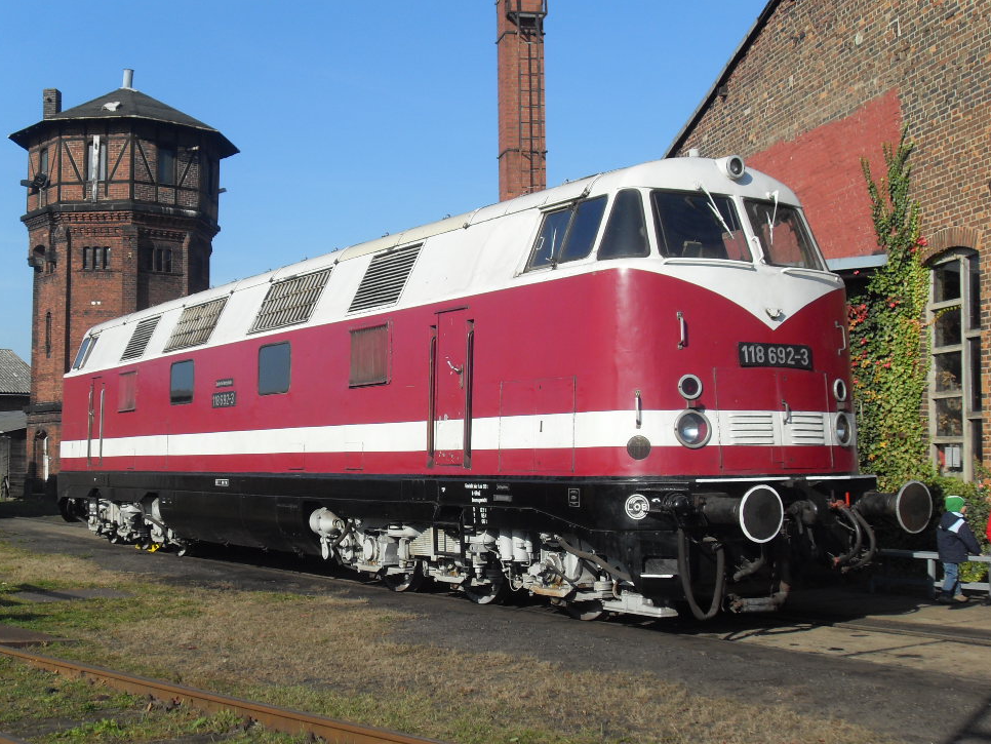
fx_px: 1518
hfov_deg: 36.2
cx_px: 480
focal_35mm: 53
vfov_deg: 27.5
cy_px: 375
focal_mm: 8.4
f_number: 8.4
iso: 80
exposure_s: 1/180
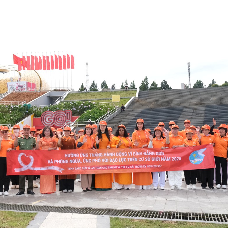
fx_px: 291
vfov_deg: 42.8
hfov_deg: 42.5
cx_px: 84
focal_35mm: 39
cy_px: 116
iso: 1600
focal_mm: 20.2
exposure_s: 1/3500
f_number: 5.6
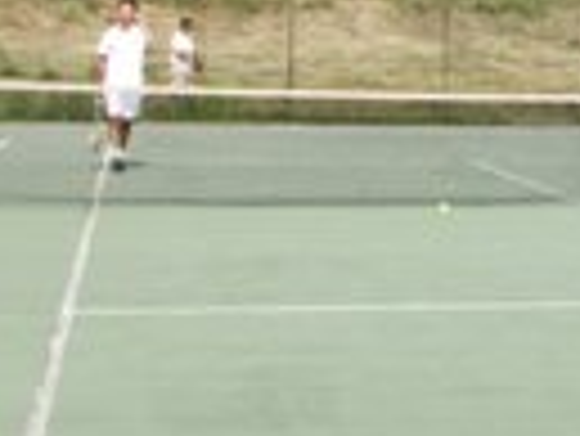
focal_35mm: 119
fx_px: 1996
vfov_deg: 12.4
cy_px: 103
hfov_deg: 15.6
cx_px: 787
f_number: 5.5
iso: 64
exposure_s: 1/300
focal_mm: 5.7
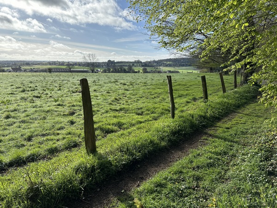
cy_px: 104
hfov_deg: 71.6
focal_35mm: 24
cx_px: 138
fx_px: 192
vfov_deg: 56.8
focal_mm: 6.86
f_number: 1.78
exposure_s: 1/4016
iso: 80
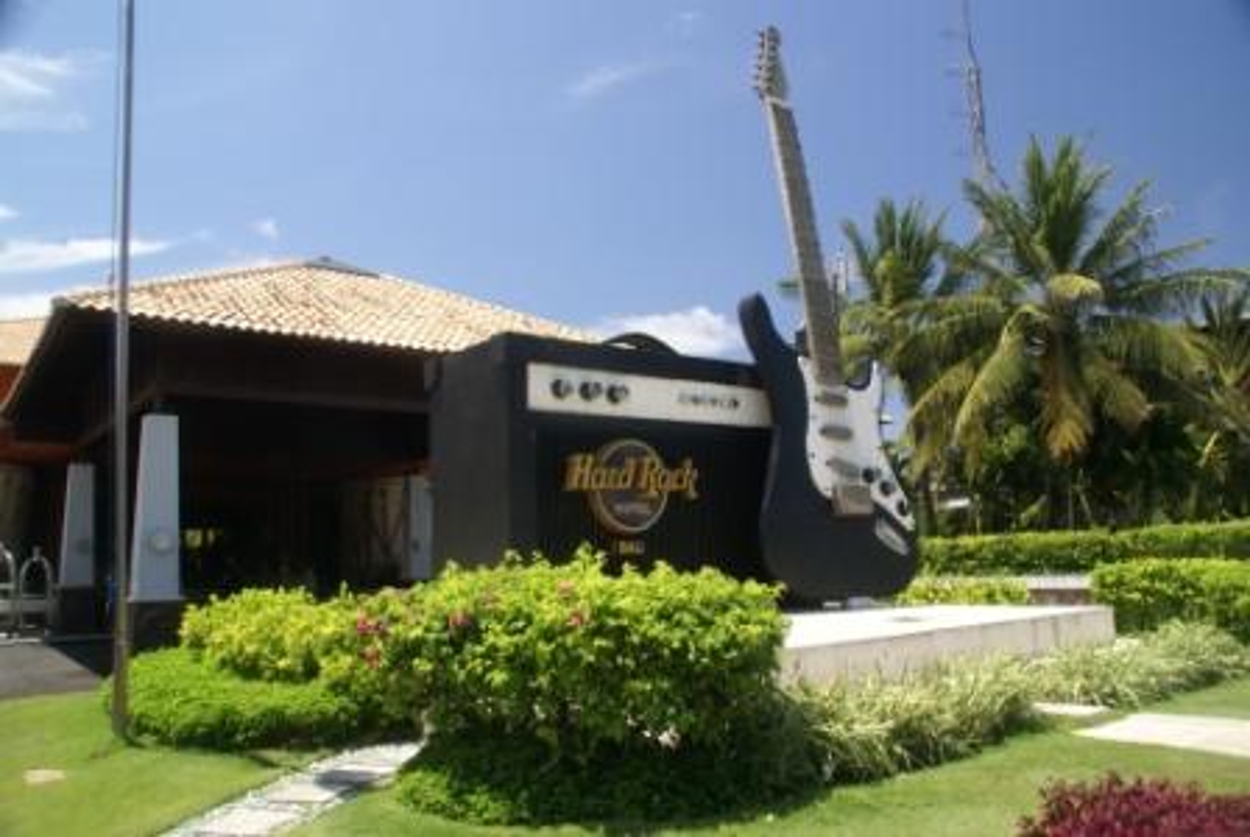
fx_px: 939
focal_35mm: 27
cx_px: 625
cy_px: 418
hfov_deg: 67.3
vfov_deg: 48.1
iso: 100
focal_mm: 18
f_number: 8
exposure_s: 1/60
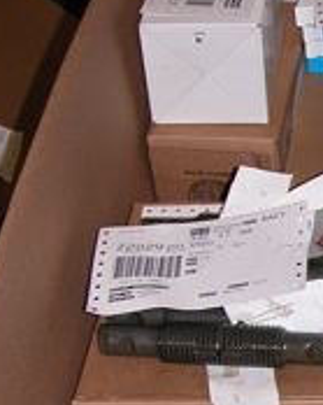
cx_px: 453
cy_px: 356
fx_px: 1507
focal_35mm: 126
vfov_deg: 15.1
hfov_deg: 11.8
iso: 100
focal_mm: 8.9
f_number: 2.8
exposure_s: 1/60
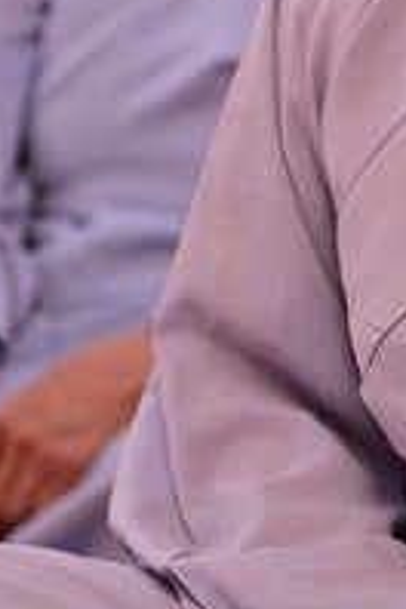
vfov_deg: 5.2
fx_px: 6665
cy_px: 92
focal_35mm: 394
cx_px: 486
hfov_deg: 3.5
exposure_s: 1/125
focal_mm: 120
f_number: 4.5
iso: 1000
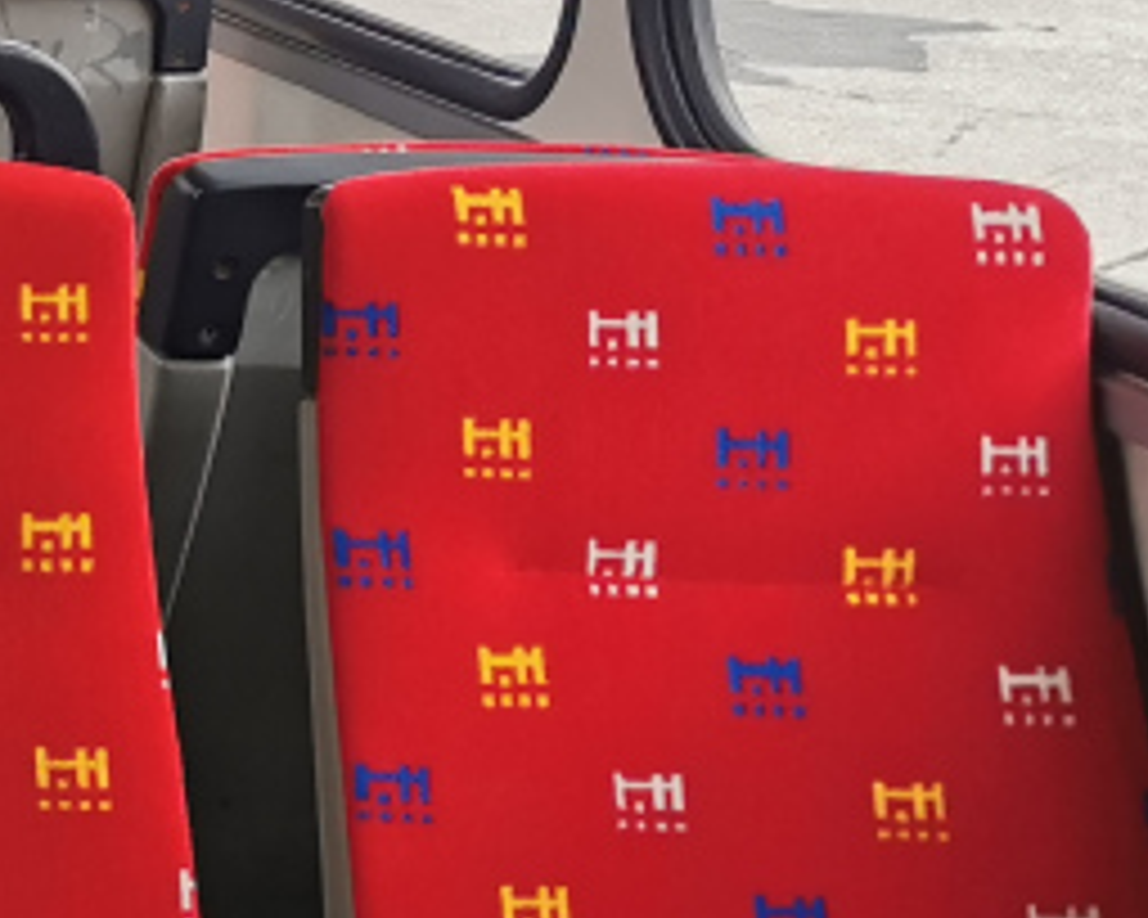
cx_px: -1274
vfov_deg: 12.3
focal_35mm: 124
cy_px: 4
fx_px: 4213
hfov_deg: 13.1
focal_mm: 5.56
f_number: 1.6
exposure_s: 1/253
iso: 50
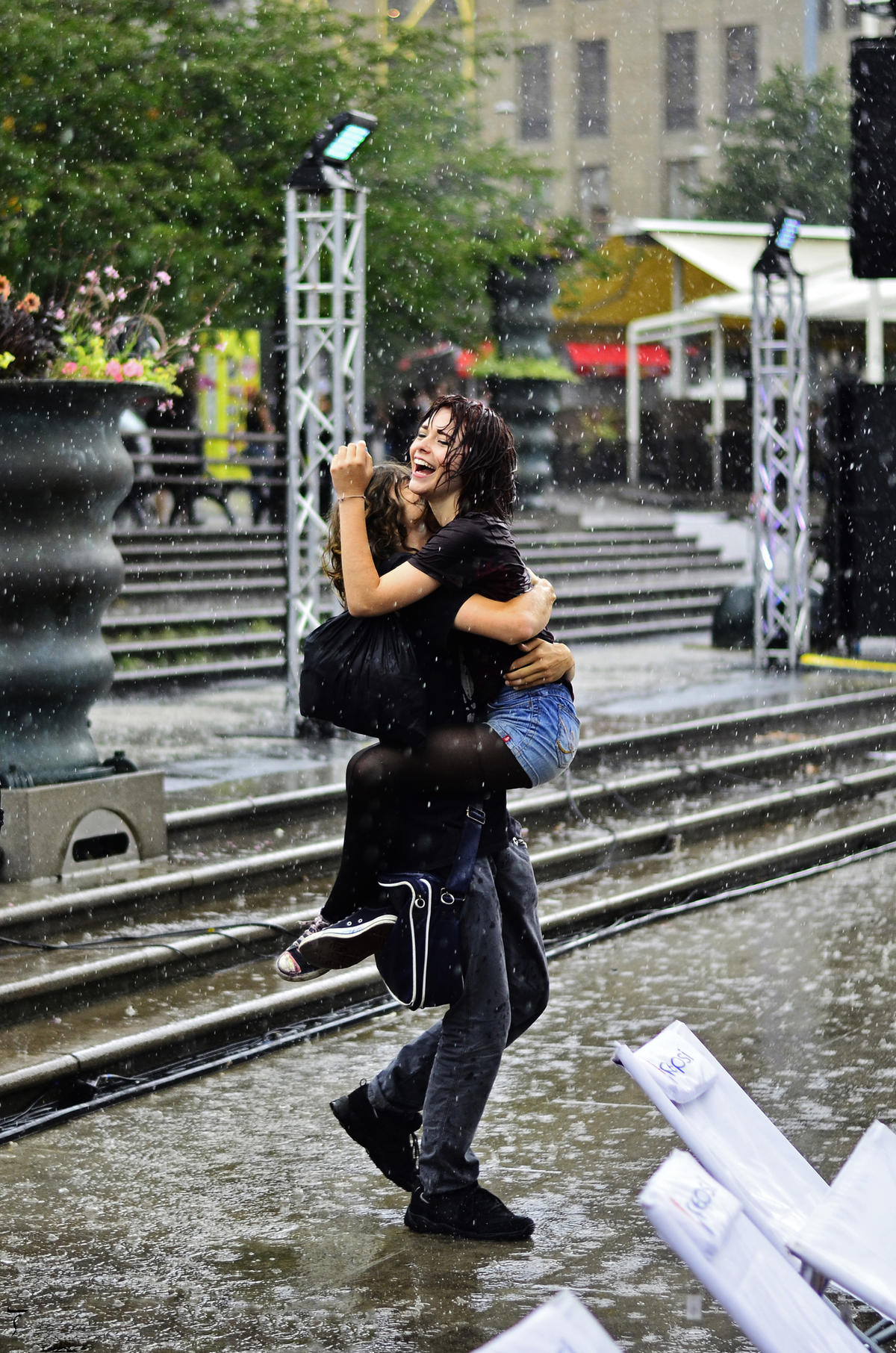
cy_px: 676
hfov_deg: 18.1
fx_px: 2813
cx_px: 448
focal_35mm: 75
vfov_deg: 27.0
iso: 500
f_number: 1.8
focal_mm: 50
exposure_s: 1/1000
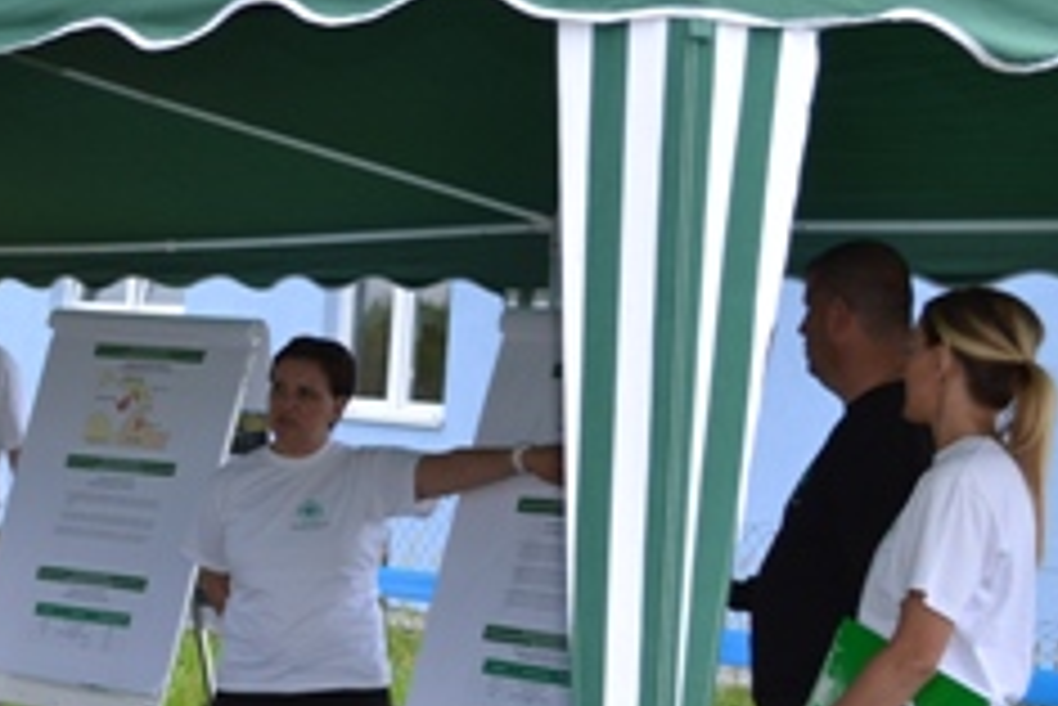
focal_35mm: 90
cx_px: -90
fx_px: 2647
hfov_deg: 21.5
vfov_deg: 15.2
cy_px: 483
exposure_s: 1/200
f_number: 5.6
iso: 100
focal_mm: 22
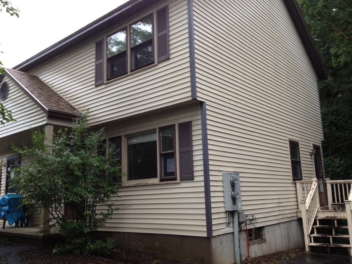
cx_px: 176
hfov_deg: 52.6
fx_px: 356
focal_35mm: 35
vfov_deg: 40.7
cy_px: 132
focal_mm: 4.28
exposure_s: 1/20
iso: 64
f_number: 2.4
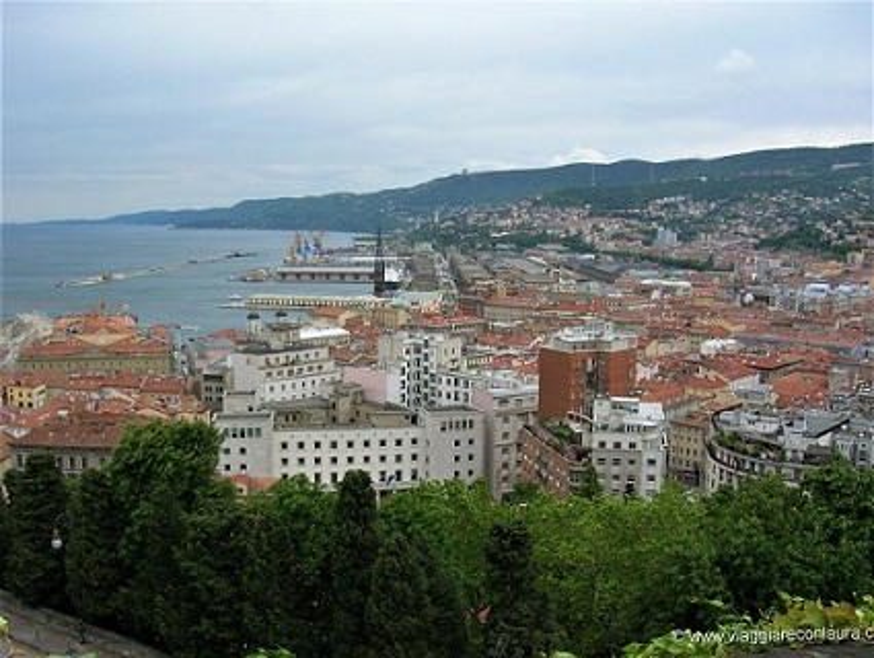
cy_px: 329
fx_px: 860
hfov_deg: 53.9
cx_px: 437
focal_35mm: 34
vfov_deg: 41.9
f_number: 4.9
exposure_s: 1/118
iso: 50
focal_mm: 5.7
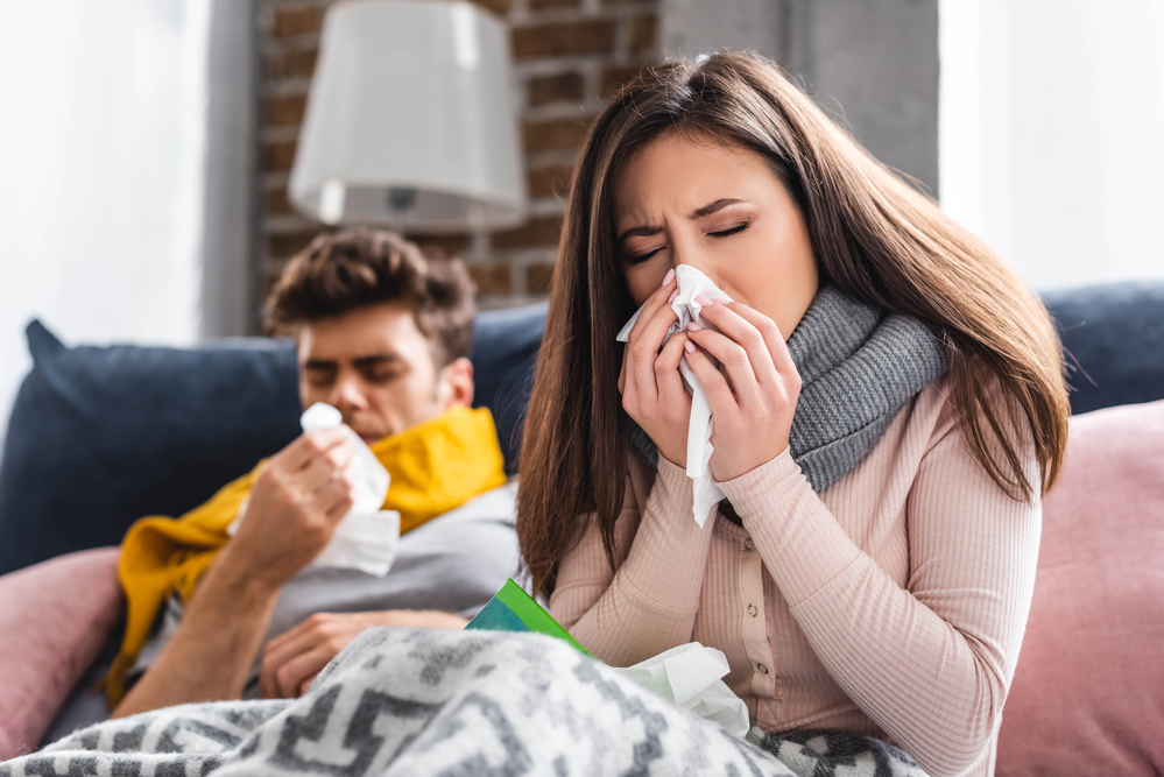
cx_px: 582
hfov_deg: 39.6
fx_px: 1617
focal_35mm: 50
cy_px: 388
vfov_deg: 27.0
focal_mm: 50
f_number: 2.8
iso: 100
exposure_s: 1/200
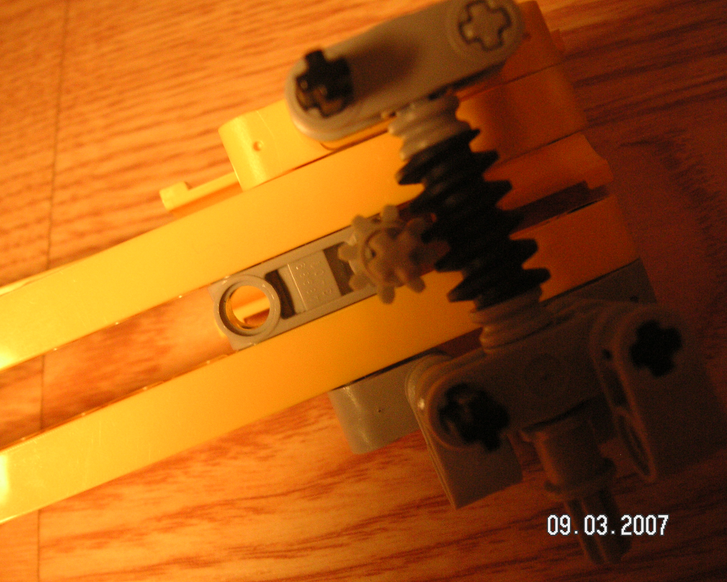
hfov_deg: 46.8
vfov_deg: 38.2
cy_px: 288
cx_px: 342
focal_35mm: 39
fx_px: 839
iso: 125
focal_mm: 6.1
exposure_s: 1/45
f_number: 2.8
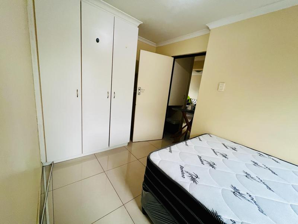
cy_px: 112
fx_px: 112
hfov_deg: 106.2
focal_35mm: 13
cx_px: 149
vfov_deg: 89.9
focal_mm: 1.57
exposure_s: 1/50
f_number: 1.8
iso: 320
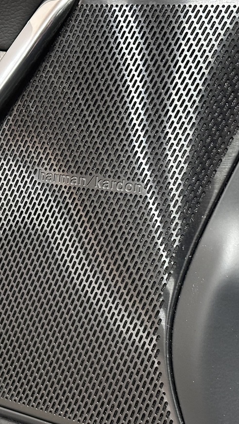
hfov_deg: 14.0
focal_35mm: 86
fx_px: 969
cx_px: 47
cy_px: 221
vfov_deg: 24.7
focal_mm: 6.86
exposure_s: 1/30
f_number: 1.78
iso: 640
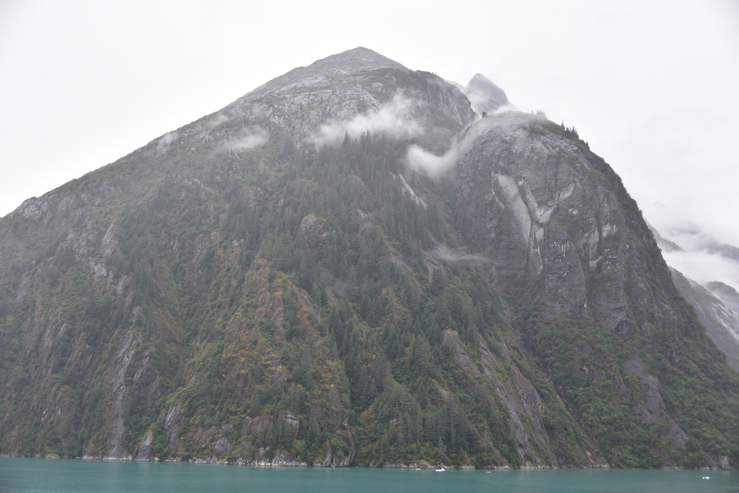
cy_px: 246
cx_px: 370
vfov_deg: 33.4
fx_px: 821
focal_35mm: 40
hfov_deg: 48.4
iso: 100
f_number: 4.5
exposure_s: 1/80
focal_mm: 40
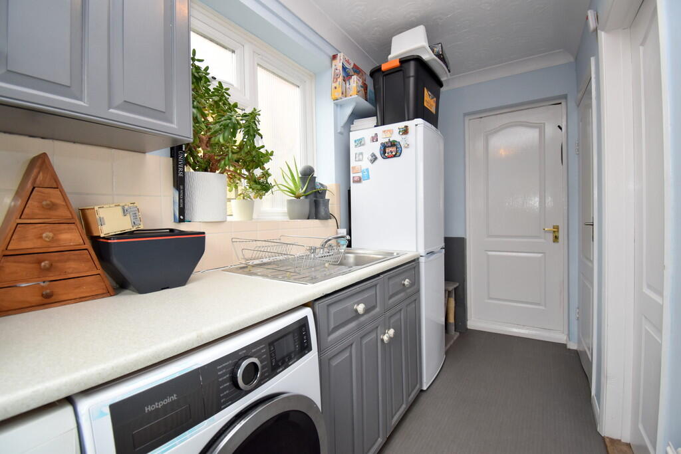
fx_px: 284
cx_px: 340
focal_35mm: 15
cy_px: 227
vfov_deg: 77.3
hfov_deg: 100.4
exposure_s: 1/200
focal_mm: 10
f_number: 5
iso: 640
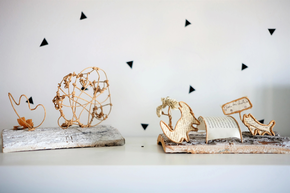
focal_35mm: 35
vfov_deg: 37.9
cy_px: 96
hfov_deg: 54.4
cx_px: 145
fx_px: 282
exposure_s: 1/60
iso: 400
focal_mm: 23
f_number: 2
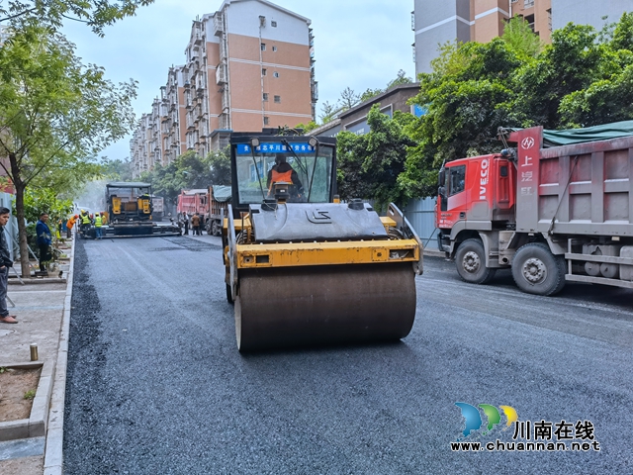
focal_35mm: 27
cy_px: 238
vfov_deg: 51.4
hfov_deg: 65.3
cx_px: 316
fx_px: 494
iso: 50
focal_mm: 6.67
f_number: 1.9
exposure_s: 1/829
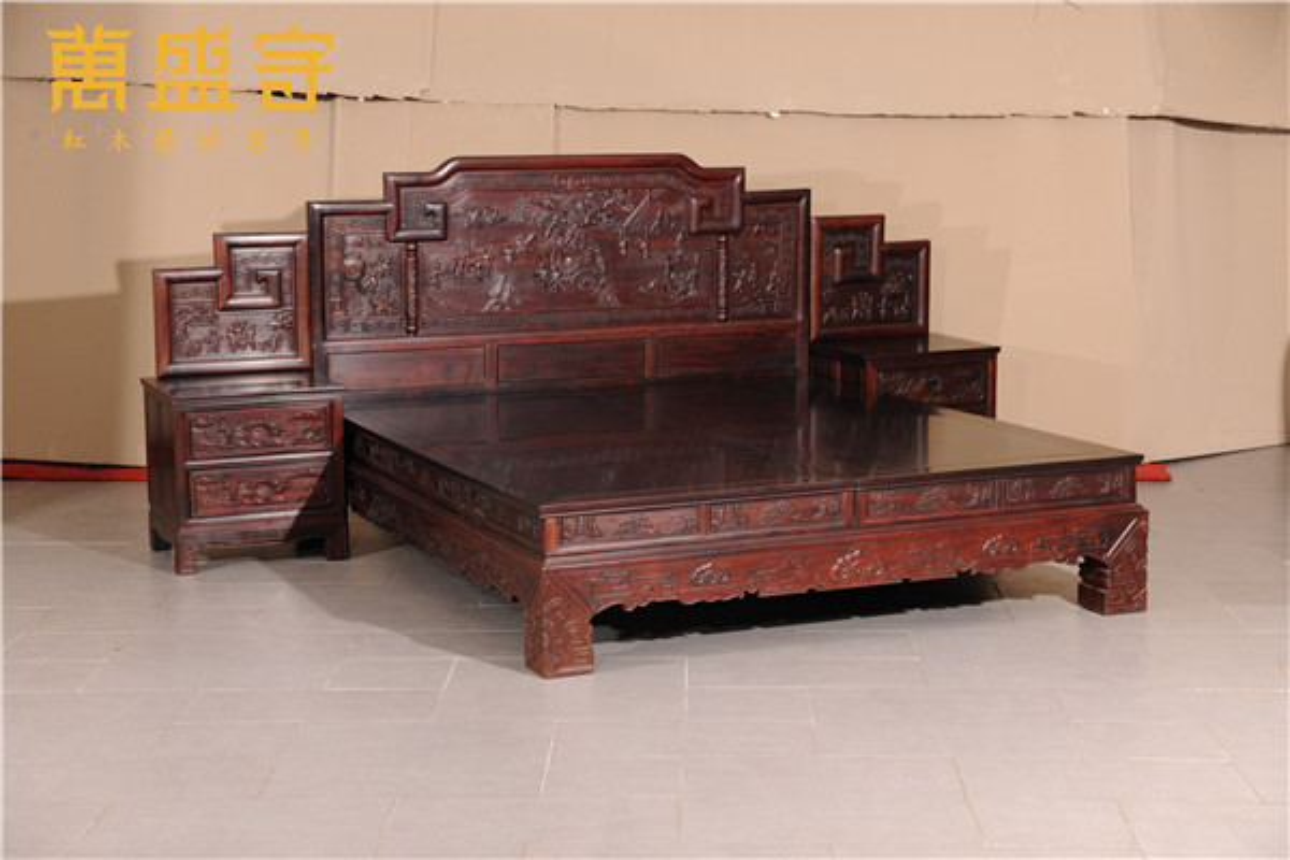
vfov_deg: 19.5
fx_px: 2508
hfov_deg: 28.8
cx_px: 645
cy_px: 430
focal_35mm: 70
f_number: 8
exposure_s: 1/10
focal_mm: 70
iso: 100
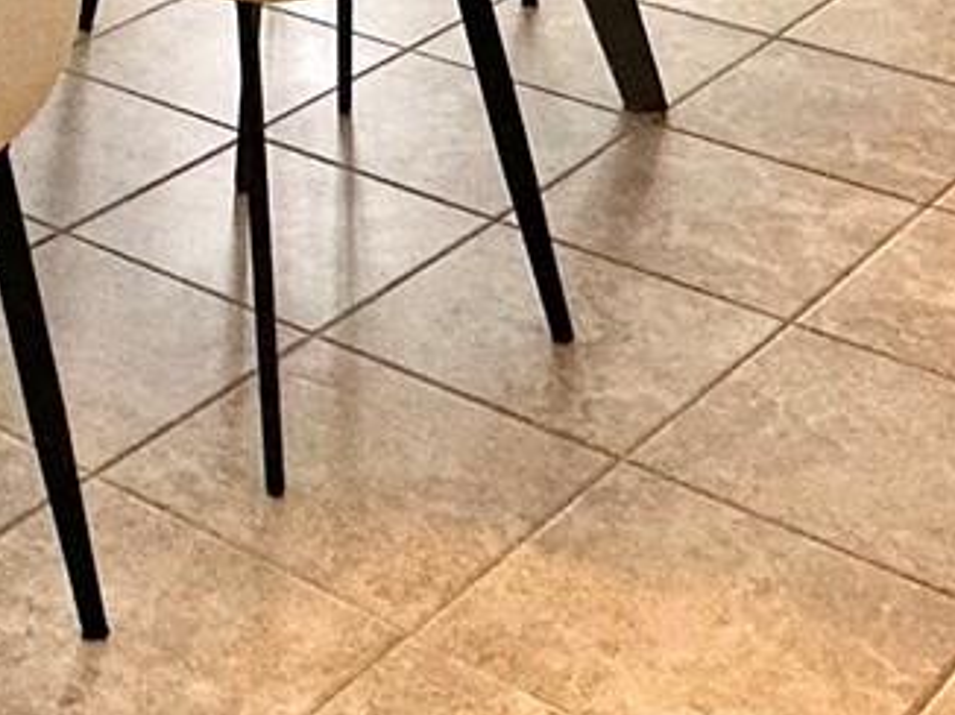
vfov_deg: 15.0
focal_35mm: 88
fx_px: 2426
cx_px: -64
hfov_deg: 21.3
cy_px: -478
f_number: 2.2
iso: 160
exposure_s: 1/120
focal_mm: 2.22
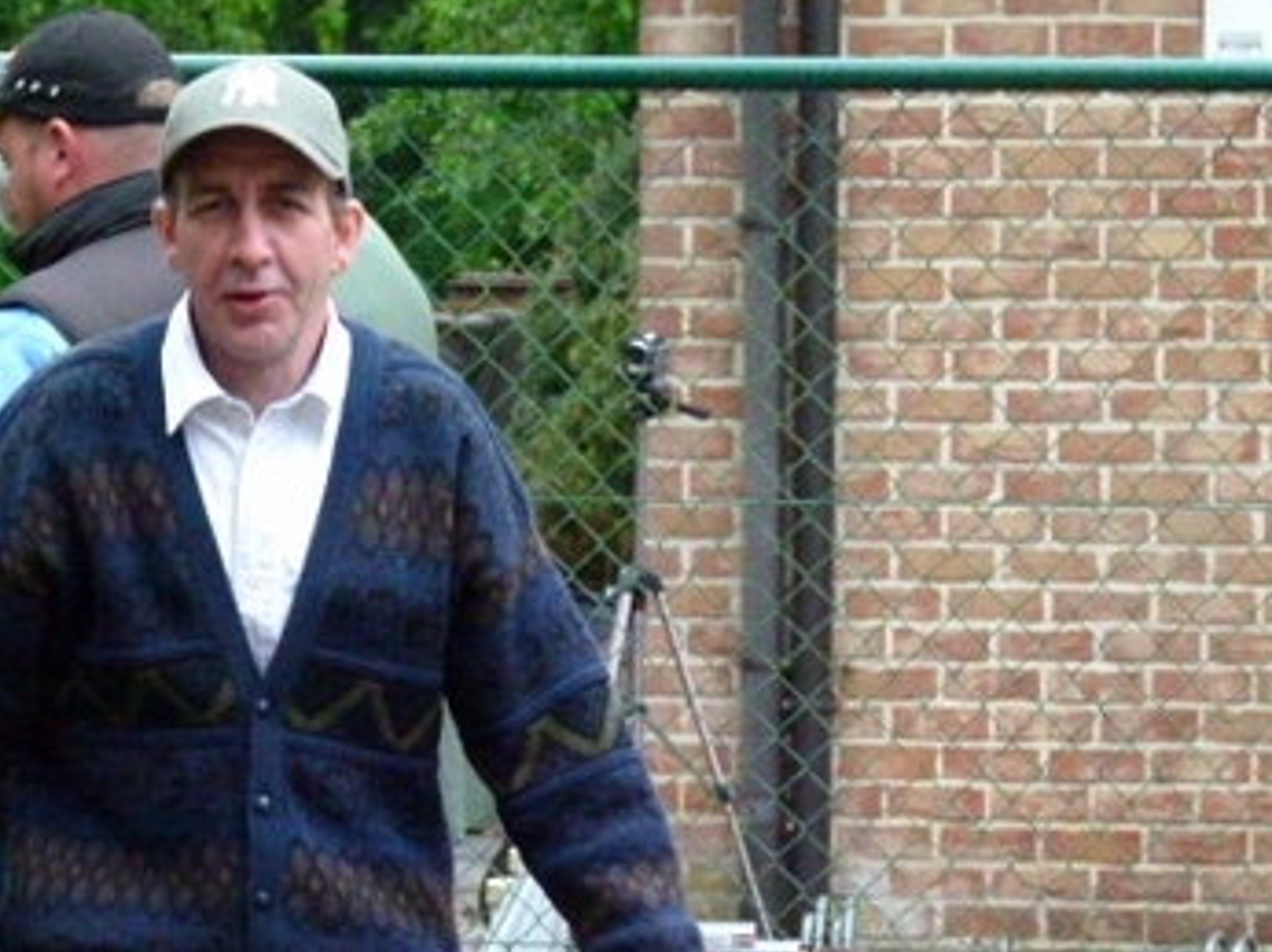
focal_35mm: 196
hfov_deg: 10.1
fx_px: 7197
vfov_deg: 7.6
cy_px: 665
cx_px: 217
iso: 800
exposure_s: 1/125
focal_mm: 20.4
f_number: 3.5
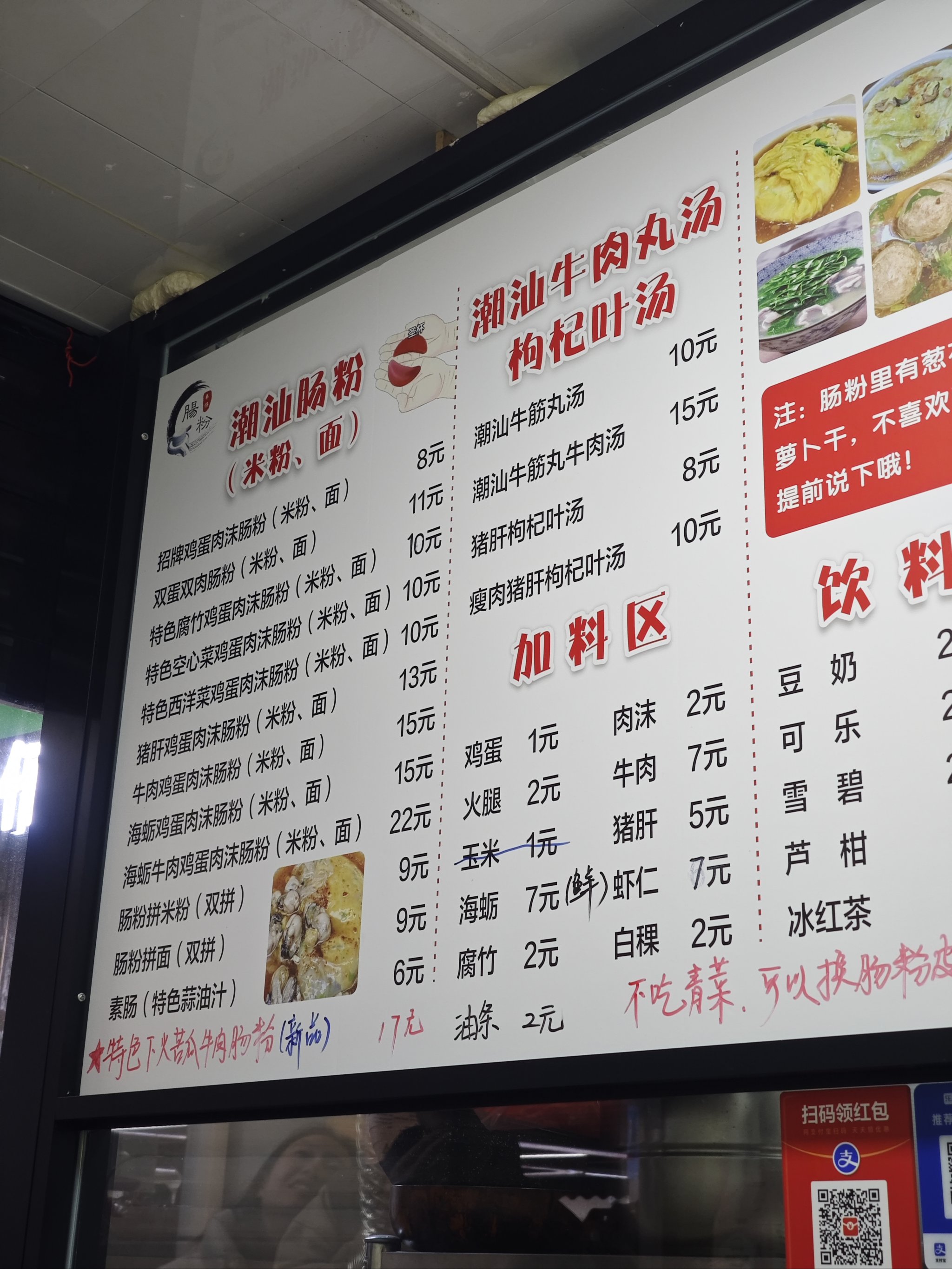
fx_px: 1687
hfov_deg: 31.5
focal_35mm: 46
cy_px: 634
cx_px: 476
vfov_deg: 41.2
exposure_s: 1/74.1
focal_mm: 6.55
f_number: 1.6
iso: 320
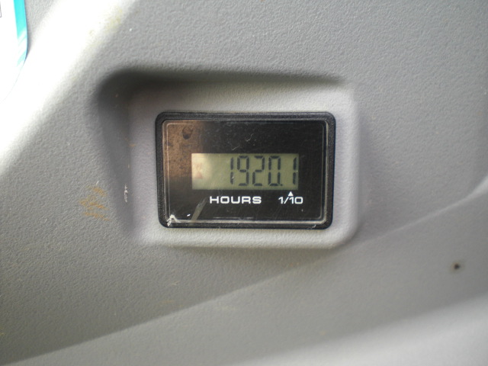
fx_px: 536
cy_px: 183
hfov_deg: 49.0
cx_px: 244
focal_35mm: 38
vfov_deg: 37.7
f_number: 3.1
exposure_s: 1/60
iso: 100
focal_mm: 6.3
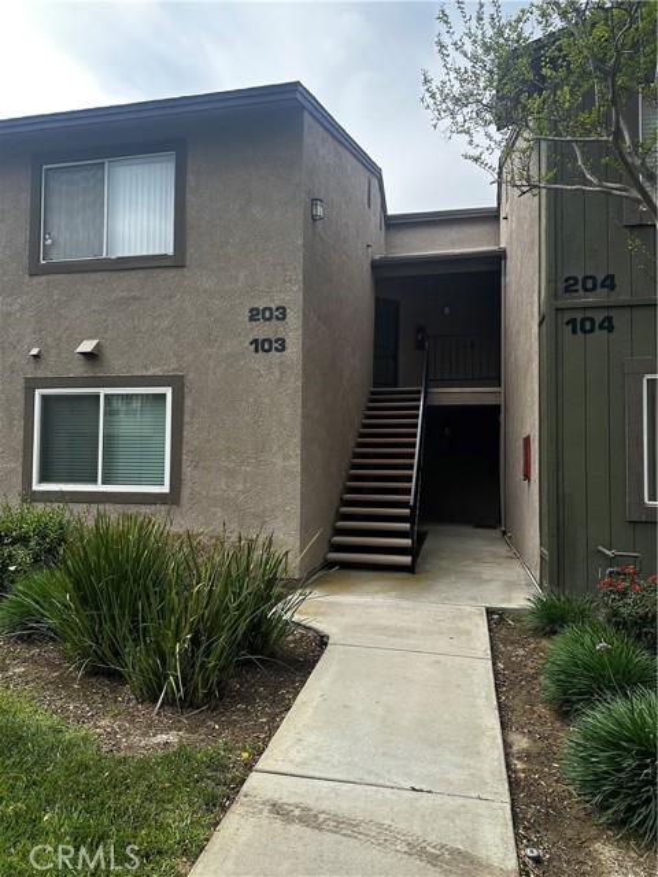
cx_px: 329
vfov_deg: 71.6
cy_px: 438
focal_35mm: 24
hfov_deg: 56.8
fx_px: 608
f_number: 1.78
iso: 80
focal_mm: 6.86
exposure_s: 1/1988
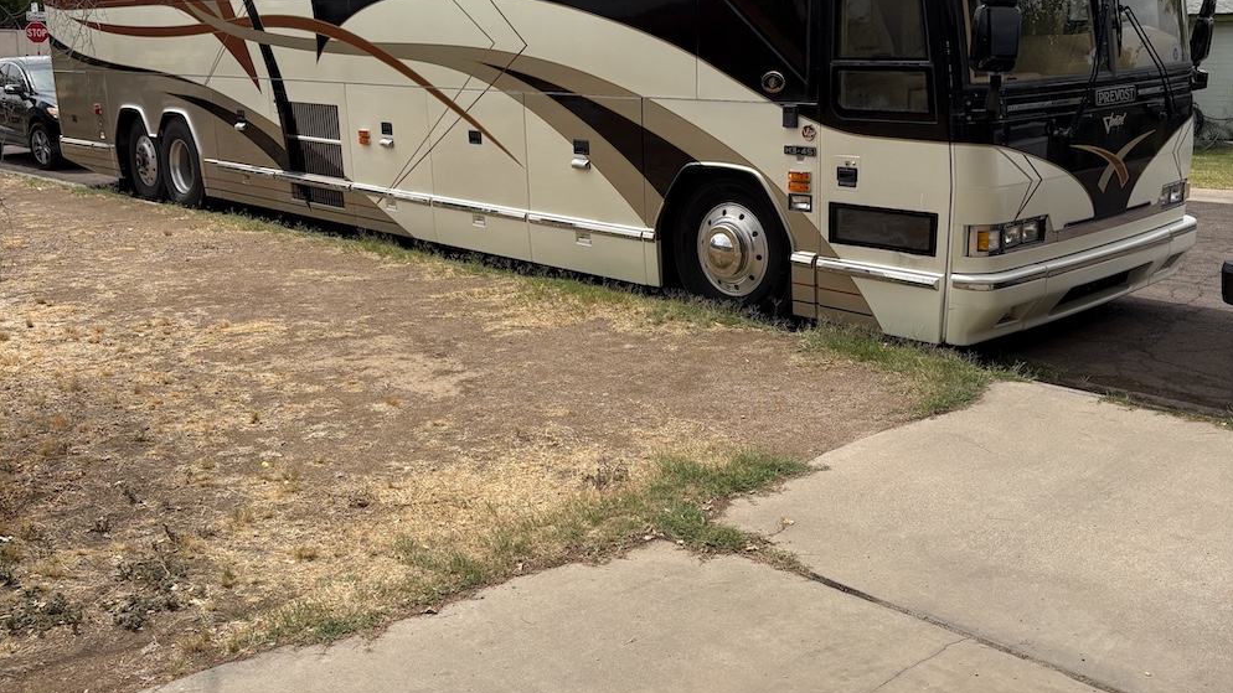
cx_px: 616
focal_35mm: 38
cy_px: 286
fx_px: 1242
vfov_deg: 31.1
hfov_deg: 52.8
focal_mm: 5.96
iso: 50
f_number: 1.6
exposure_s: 1/5348
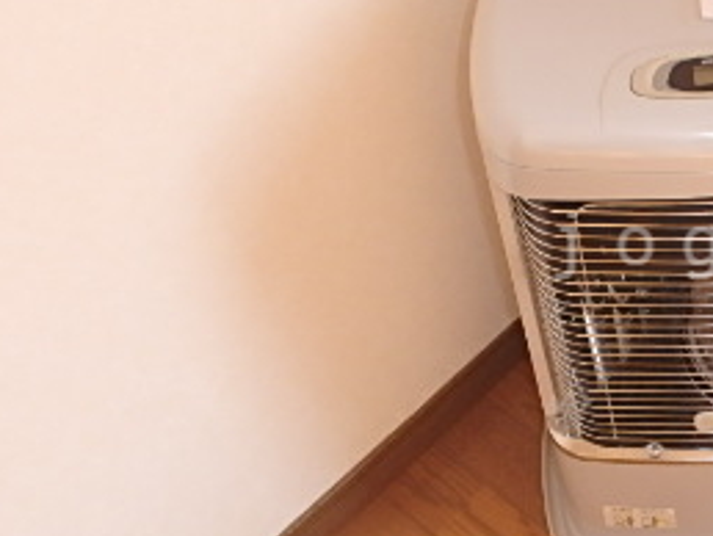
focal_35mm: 52
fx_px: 1072
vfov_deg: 28.1
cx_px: 743
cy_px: 246
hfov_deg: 33.1
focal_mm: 3.7
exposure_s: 1/60
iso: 200
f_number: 3.5
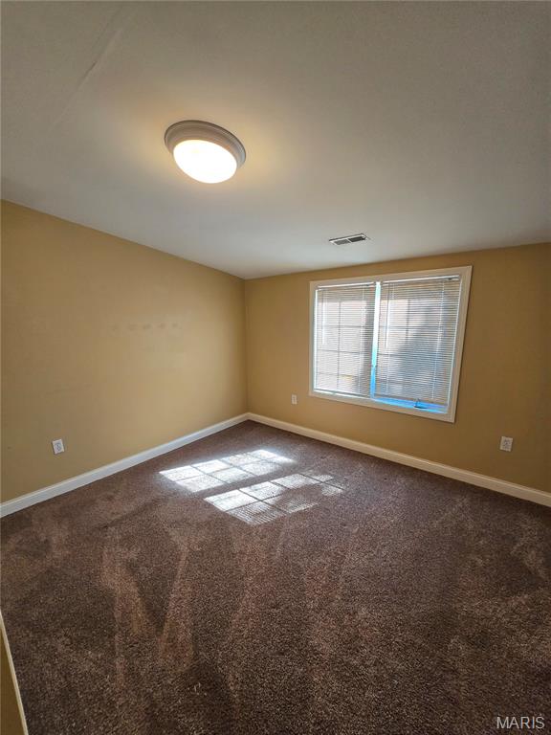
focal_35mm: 13
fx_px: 276
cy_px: 368
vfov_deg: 106.2
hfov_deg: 89.9
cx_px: 276
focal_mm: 2.2
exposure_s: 1/60.2
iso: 160
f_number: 2.2
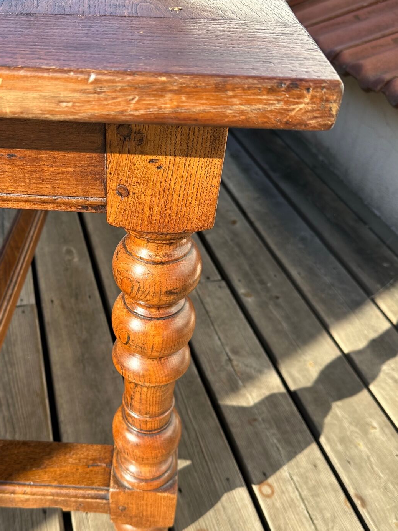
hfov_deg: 40.0
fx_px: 536
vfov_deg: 52.6
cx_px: 120
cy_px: 287
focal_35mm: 35
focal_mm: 6.86
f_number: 1.78
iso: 80
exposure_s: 1/1289
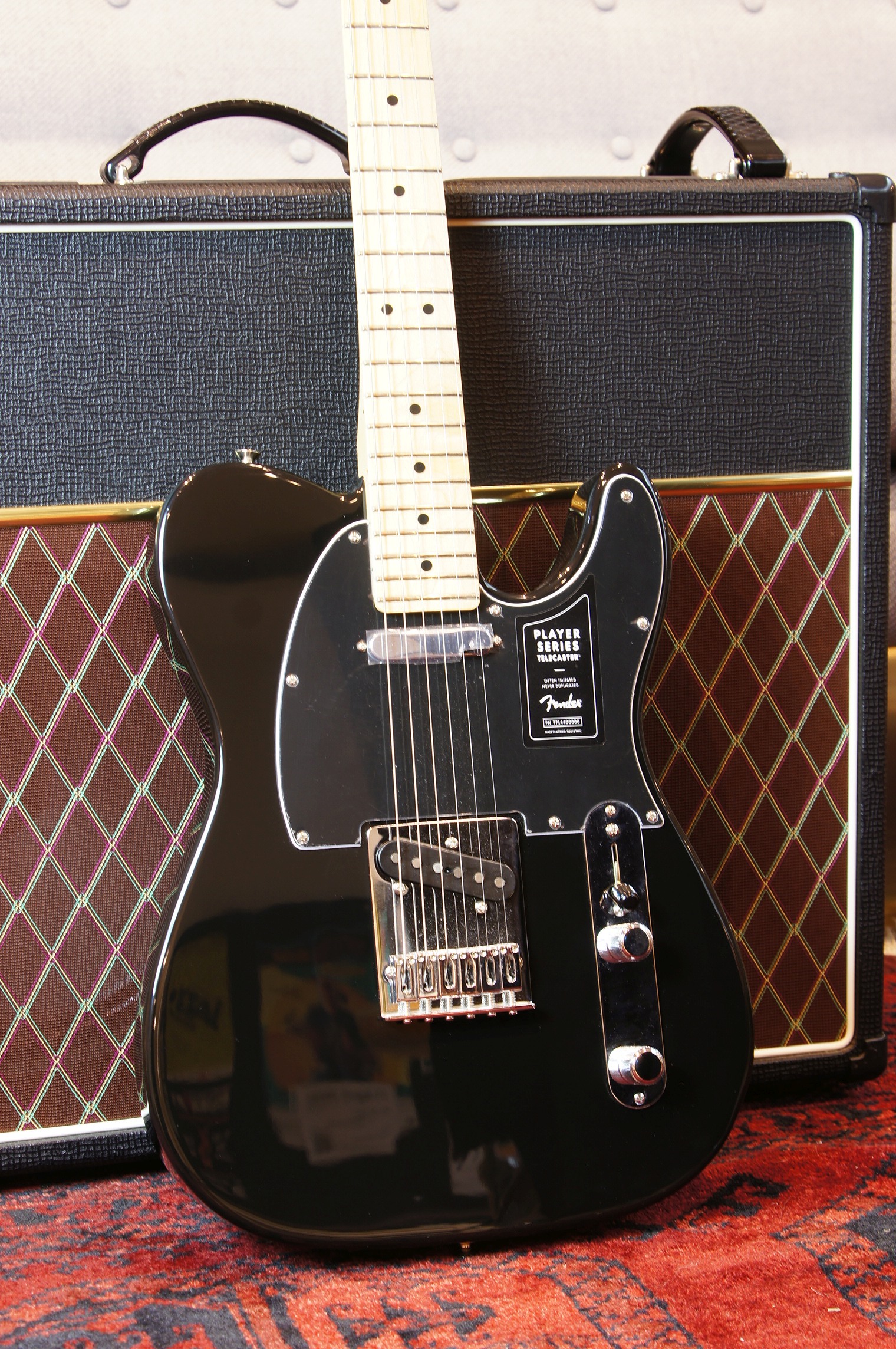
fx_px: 2526
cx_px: 448
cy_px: 674
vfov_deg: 29.9
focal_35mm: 68
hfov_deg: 20.1
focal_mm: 45
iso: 100
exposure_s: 1/1.25
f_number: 7.1
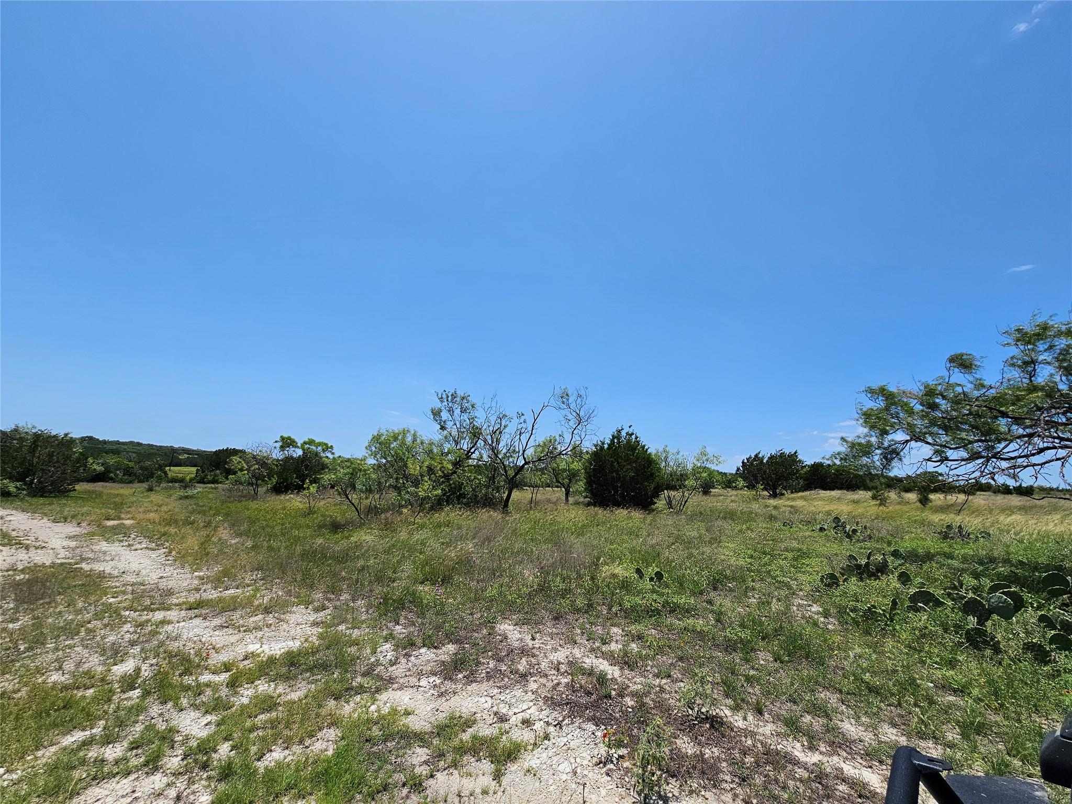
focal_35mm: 13
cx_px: 536
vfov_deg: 89.9
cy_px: 402
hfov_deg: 106.2
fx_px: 403
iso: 50
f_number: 2.2
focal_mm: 2.2
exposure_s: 1/3569
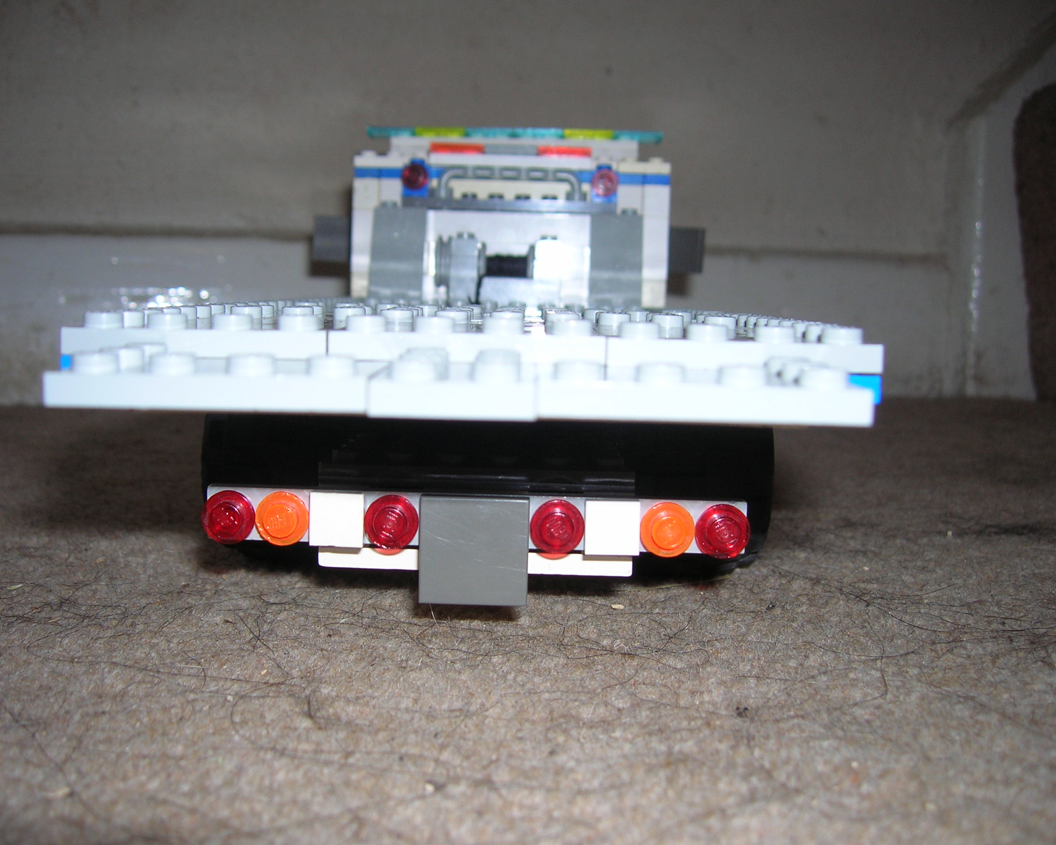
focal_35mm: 36
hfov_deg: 50.2
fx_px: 1125
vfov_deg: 41.2
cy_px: 426
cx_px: 498
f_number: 2.9
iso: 50
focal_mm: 5.7
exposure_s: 1/60.1
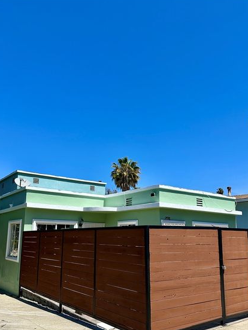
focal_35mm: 29
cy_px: 193
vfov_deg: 61.3
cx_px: 105
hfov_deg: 48.1
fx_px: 277
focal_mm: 6.86
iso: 80
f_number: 1.78
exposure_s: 1/5263
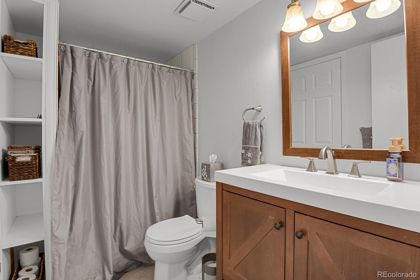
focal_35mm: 17
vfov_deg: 70.4
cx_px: 210
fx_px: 198
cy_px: 140
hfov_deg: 93.3
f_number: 8
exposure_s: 1/20
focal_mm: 17
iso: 9000
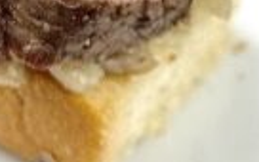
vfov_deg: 6.3
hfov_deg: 10.0
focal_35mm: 207
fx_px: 1461
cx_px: 295
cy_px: 53
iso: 50
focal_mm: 5.7
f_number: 1.5
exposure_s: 1/120
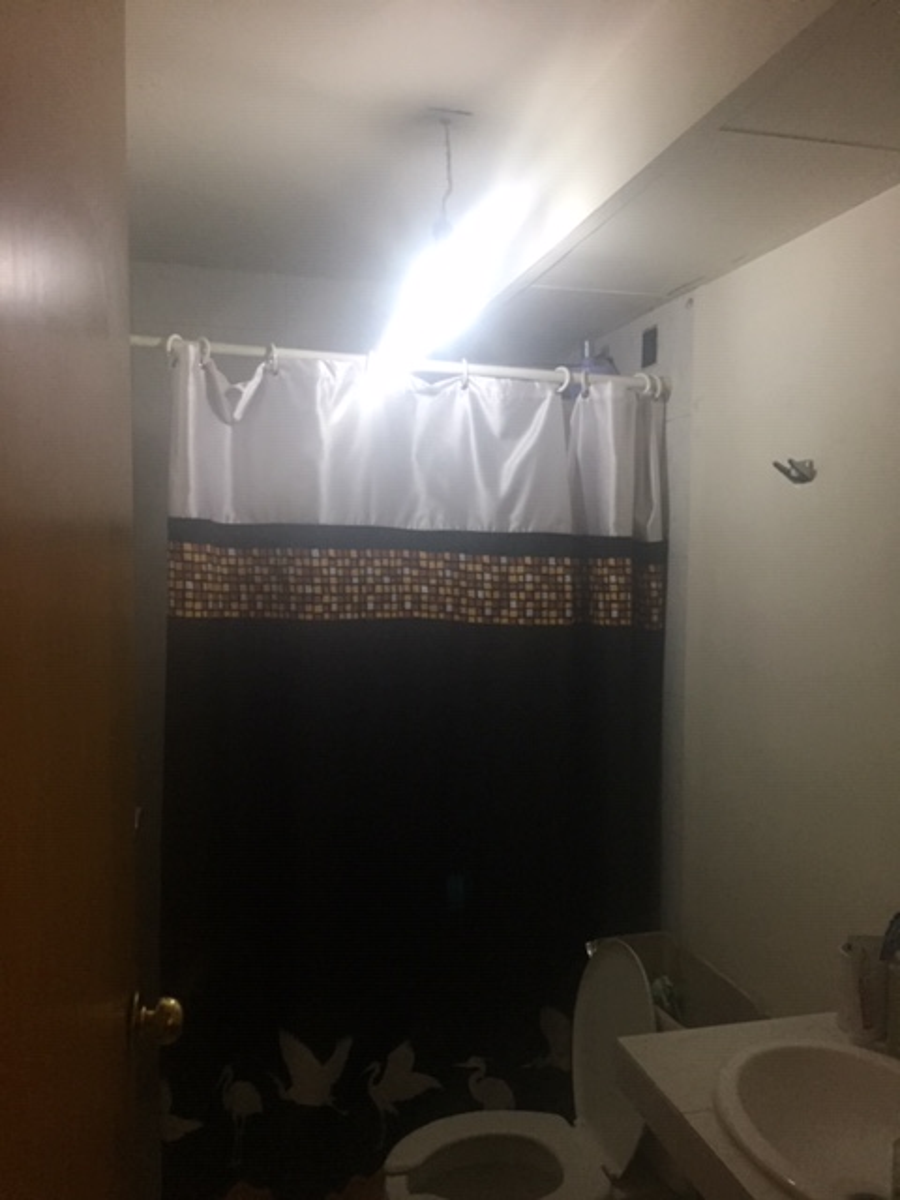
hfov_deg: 48.2
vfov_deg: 61.7
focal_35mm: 29
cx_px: 450
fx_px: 1005
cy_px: 600
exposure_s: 1/30
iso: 200
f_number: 2.2
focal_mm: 4.15
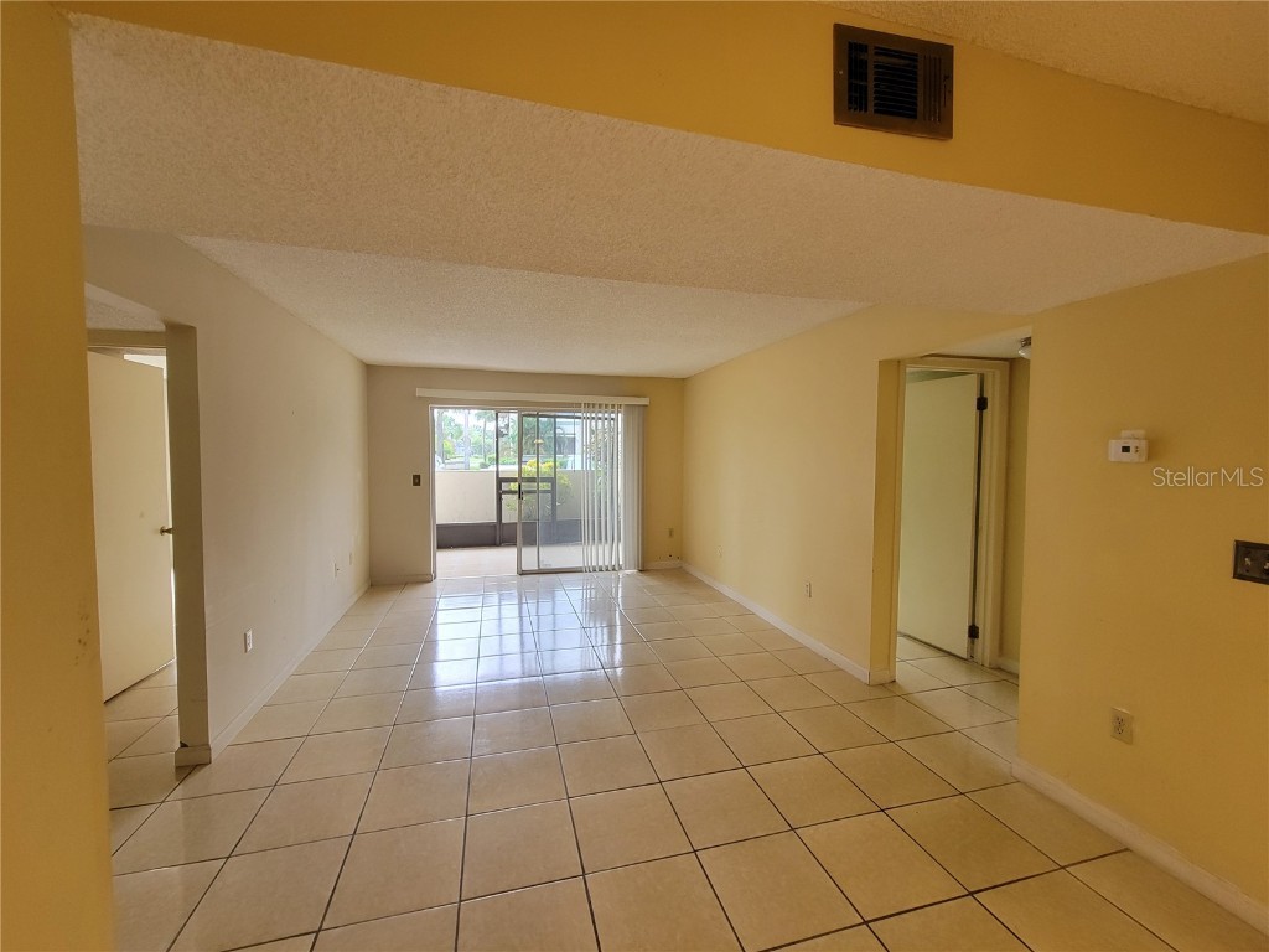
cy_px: 476
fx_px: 477
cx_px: 634
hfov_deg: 106.2
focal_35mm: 13
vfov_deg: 89.9
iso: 200
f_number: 2.2
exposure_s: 1/60
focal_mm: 2.2
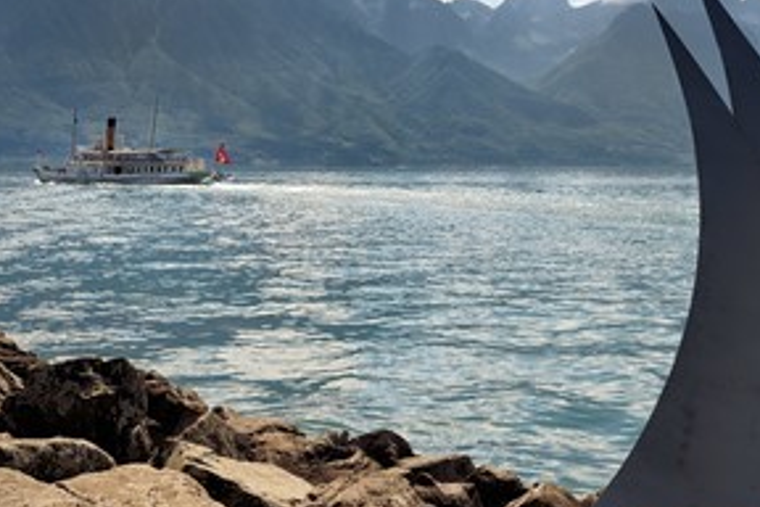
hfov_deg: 27.6
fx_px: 1541
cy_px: 222
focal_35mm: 73
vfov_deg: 18.7
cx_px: 457
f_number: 14
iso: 200
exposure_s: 1/400
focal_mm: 50
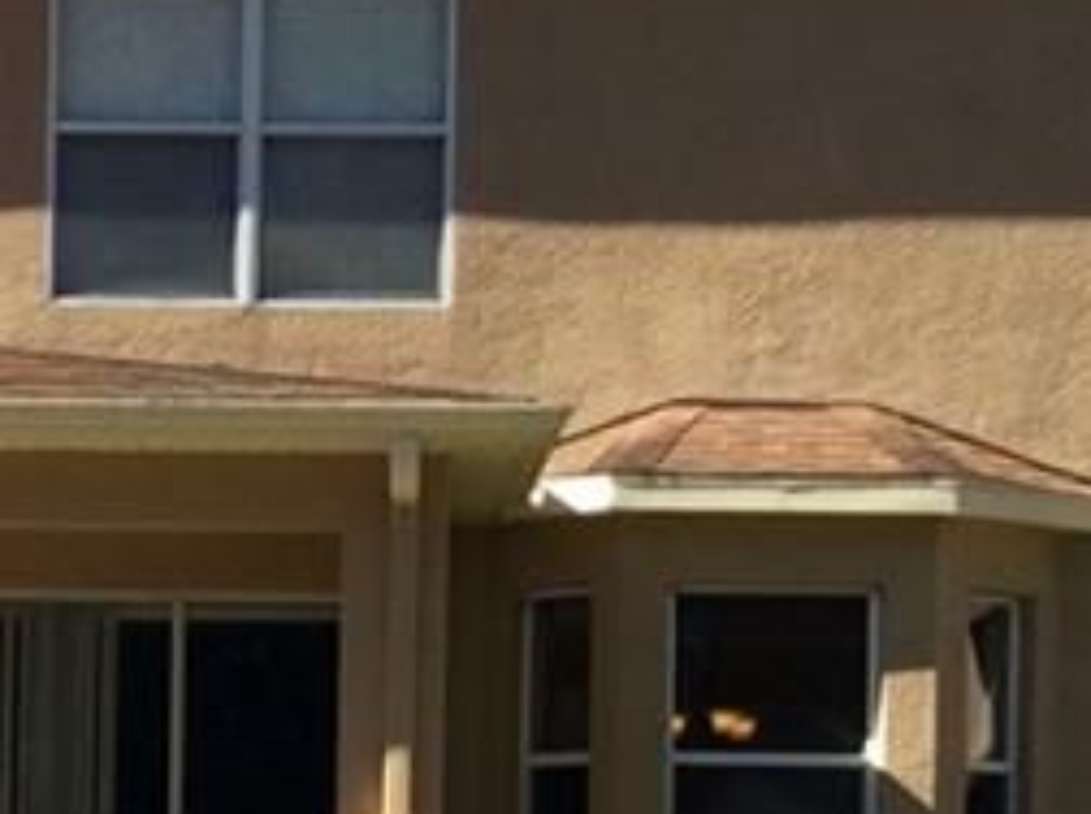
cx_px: 104
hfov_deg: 15.0
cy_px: 836
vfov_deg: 11.2
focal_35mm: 130
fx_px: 4089
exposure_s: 1/841
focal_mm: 3.3
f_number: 2.4
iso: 32
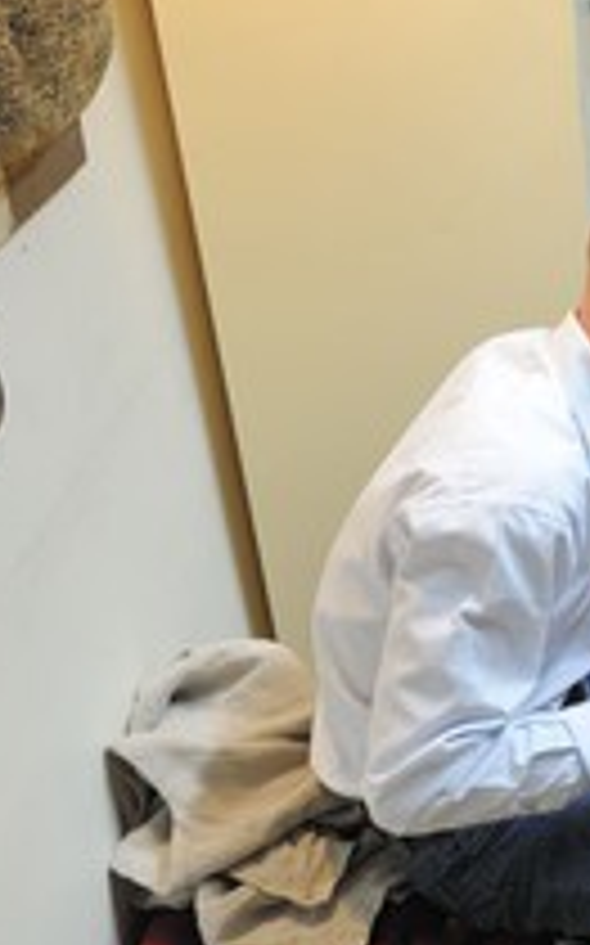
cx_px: 883
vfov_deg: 35.6
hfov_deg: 19.7
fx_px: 1468
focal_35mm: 57
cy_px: 540
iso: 400
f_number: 8
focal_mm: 28
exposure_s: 1/8
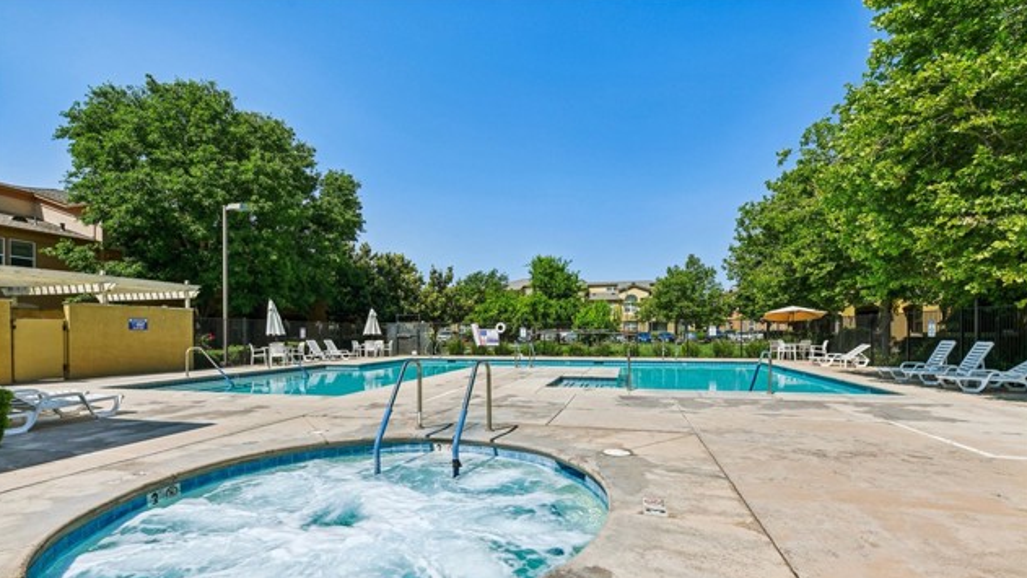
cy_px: 340
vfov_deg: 63.5
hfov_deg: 95.9
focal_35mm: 17
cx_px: 511
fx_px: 463
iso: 100
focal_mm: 16
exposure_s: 1/1000
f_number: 8
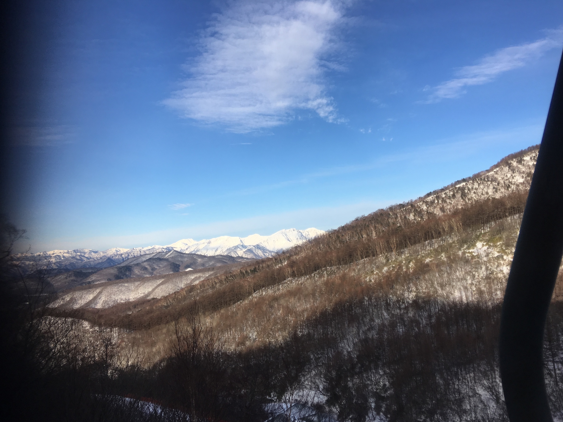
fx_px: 488
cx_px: 290
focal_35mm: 30
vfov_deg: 46.8
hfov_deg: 59.9
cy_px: 217
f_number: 2.2
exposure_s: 1/1508
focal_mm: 4.15
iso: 25
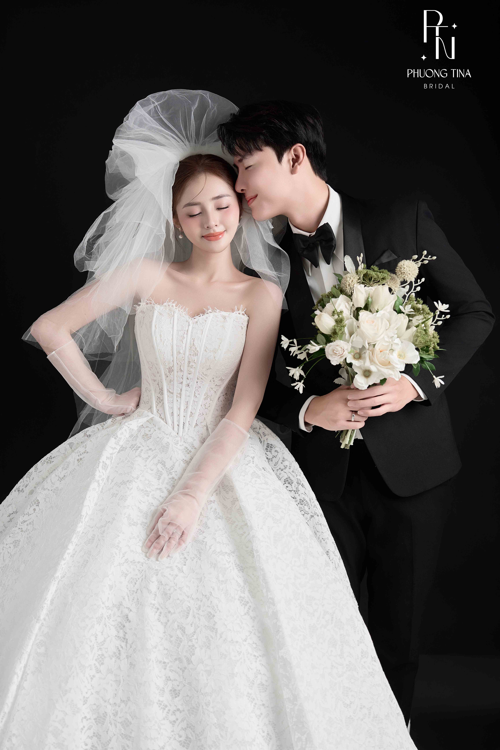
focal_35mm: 50
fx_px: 1042
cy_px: 375
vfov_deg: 39.6
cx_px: 250
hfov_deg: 27.0
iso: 500
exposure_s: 1/125
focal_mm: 50
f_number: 3.2
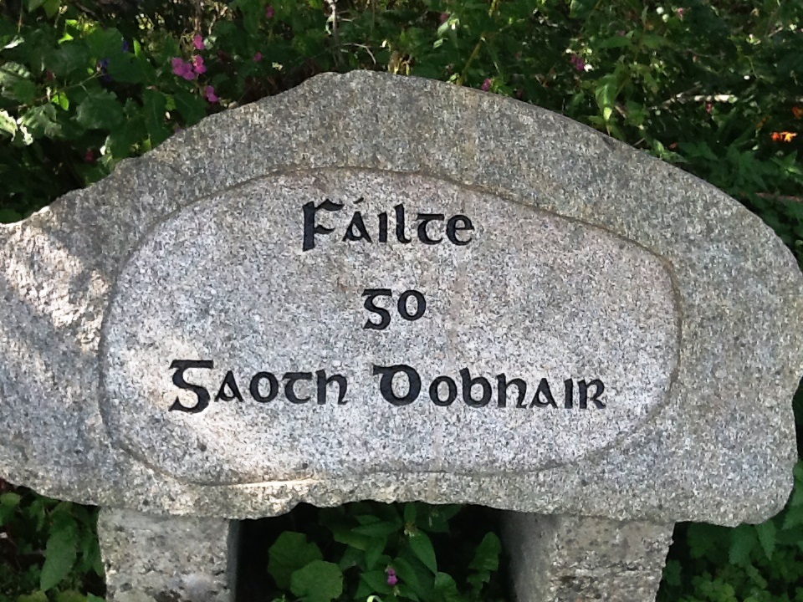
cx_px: 402
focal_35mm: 44
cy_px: 301
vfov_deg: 32.9
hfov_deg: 42.9
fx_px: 1021
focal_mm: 2.03
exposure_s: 1/281
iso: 40
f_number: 2.4
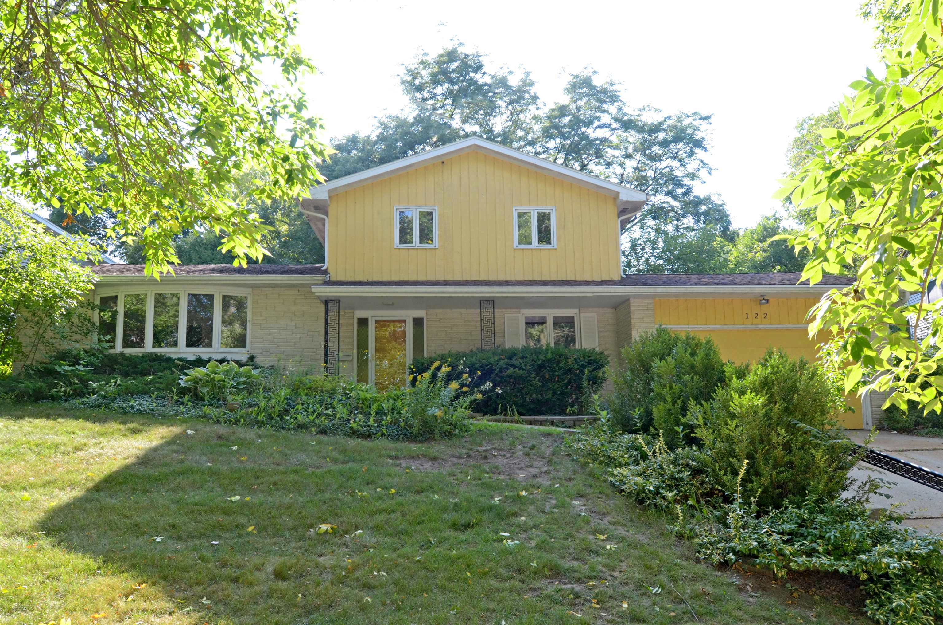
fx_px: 549
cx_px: 472
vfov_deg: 59.3
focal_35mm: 21
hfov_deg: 81.3
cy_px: 312
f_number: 10
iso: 400
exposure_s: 1/100
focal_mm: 14
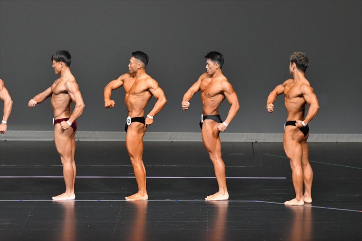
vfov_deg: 5.4
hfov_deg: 8.1
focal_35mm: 255
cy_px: 120
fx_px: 2563
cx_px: 181
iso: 5000
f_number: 5.6
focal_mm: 170
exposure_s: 1/400
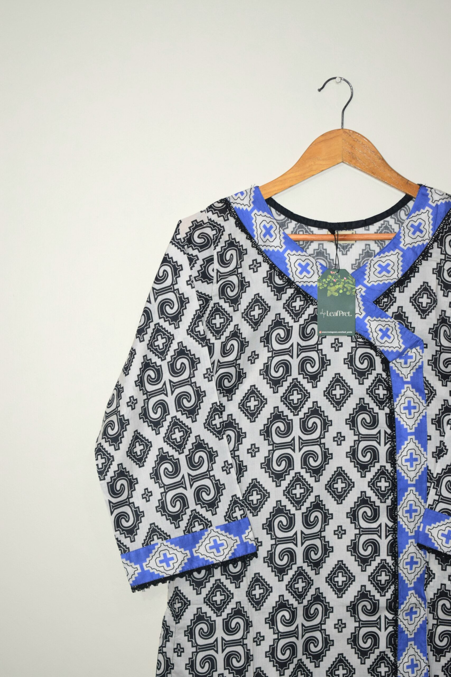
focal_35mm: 78
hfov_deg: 17.5
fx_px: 1465
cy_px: 338
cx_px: 226
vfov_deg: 26.0
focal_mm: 52
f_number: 5.6
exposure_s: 1/80
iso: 800
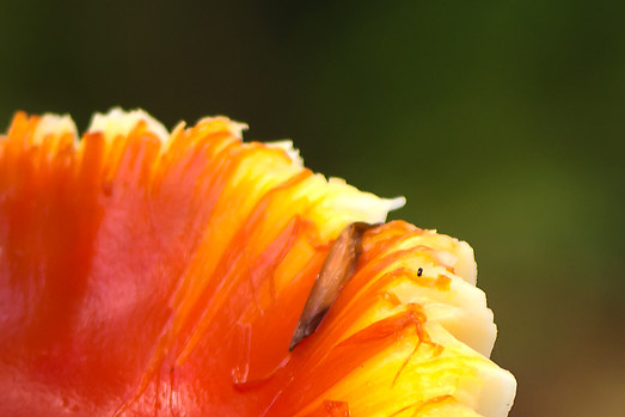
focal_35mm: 619
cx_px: -410
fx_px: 10749
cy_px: 519
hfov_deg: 3.3
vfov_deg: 2.2
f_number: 4.5
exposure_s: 1/60
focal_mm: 90
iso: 125
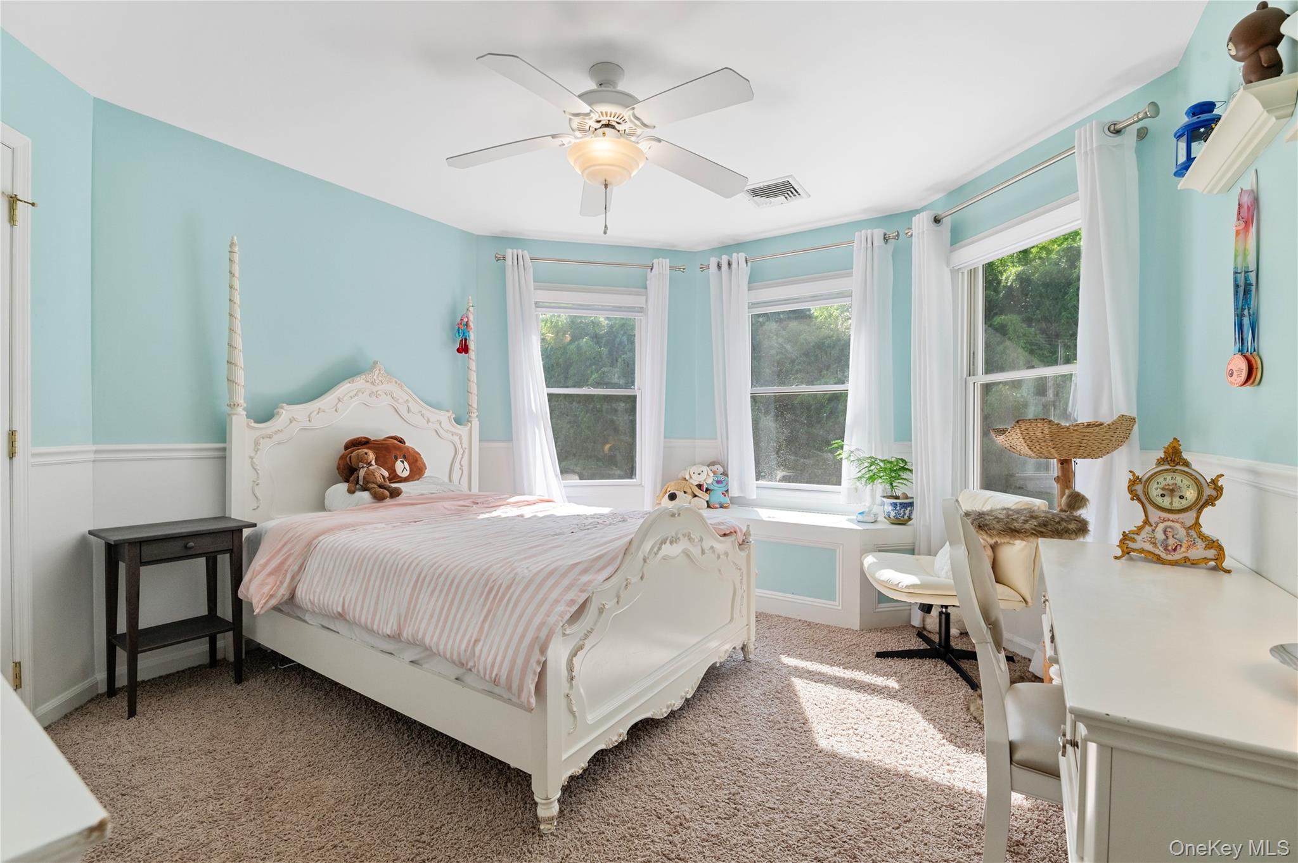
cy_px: 432
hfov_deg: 100.4
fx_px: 540
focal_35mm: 15
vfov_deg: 77.2
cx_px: 649
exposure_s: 1/125
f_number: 8
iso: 500
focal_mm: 15
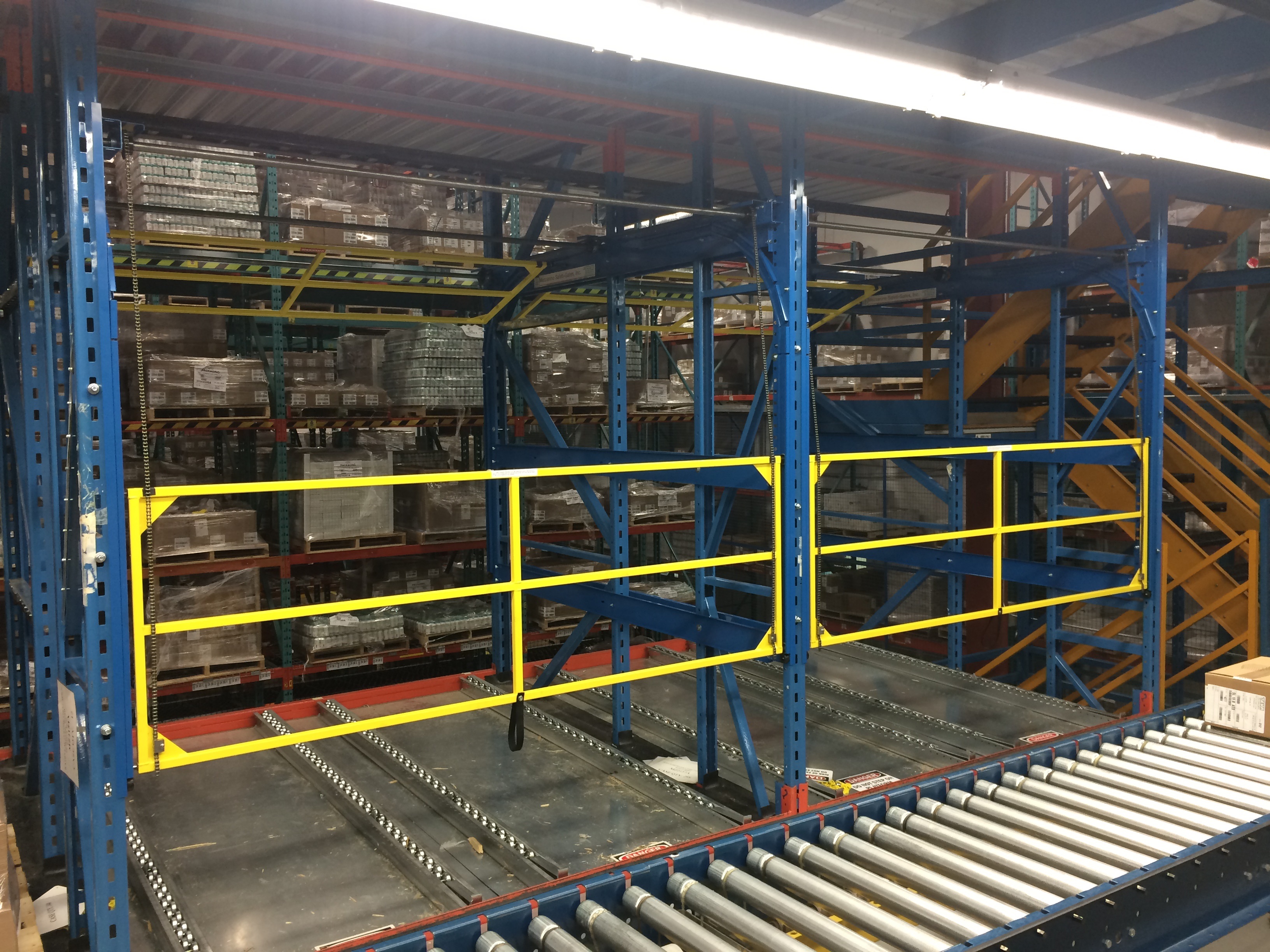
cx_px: 635
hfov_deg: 61.7
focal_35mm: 29
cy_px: 476
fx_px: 1064
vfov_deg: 48.2
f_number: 2.2
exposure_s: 1/30
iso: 64
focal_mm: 4.15
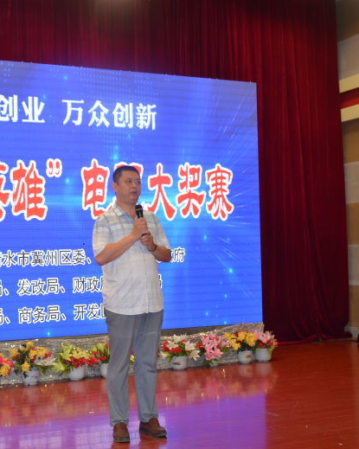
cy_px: 224
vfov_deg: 36.0
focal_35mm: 52
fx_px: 691
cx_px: 94
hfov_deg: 28.7
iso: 360
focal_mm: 24
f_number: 3.8
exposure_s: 1/125
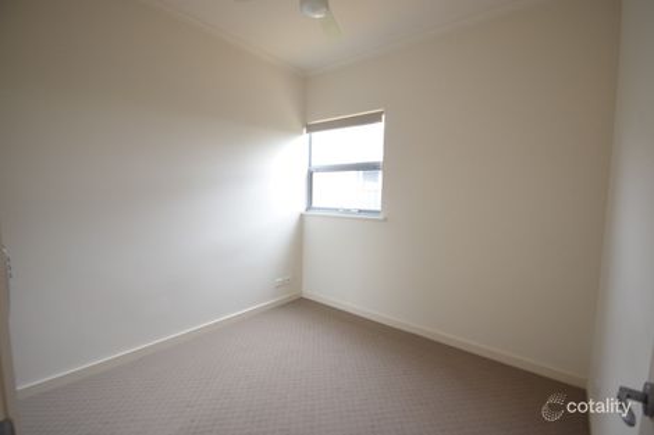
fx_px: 272
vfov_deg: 77.3
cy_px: 218
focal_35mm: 15
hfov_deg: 100.4
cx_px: 327
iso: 1800
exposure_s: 1/30
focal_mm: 10
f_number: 4
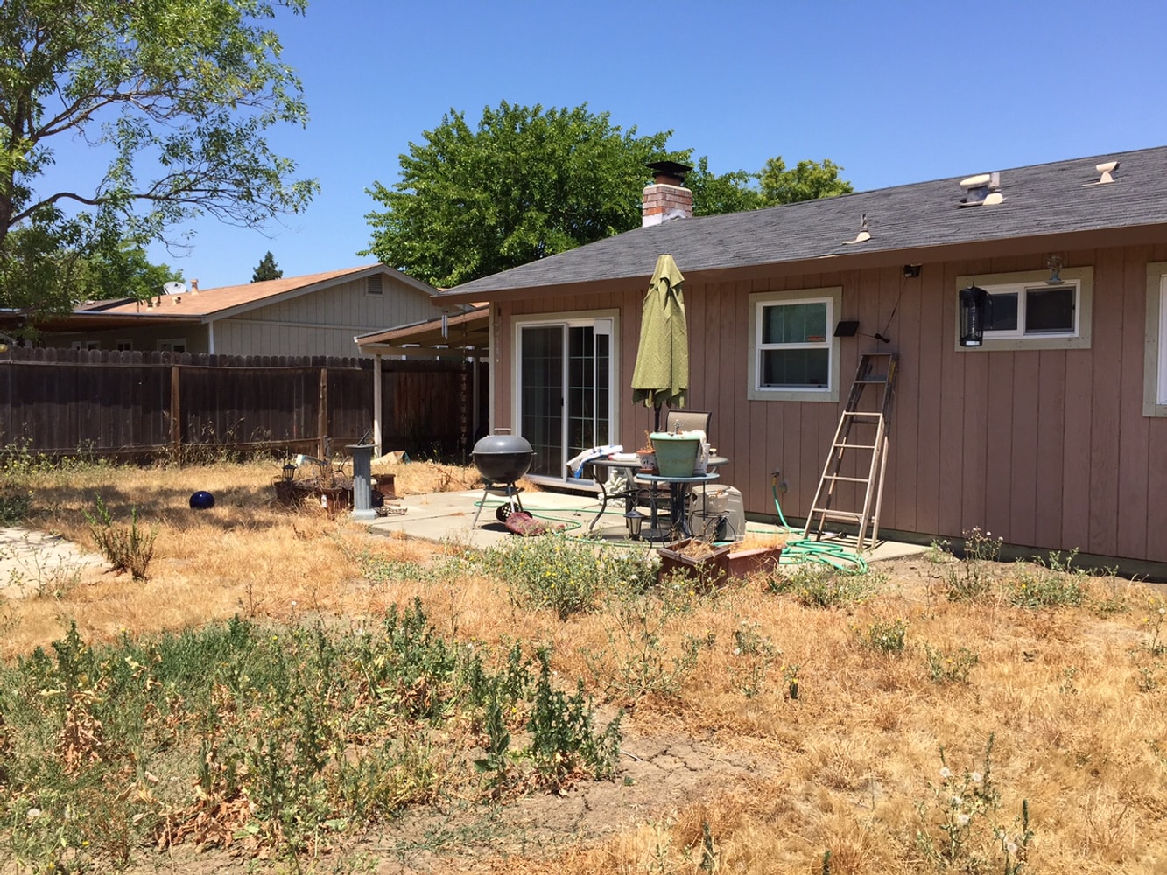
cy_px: 438
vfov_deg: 48.2
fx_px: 978
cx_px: 584
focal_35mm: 29
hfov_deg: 61.7
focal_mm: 4.15
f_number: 2.2
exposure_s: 1/1464
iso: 32
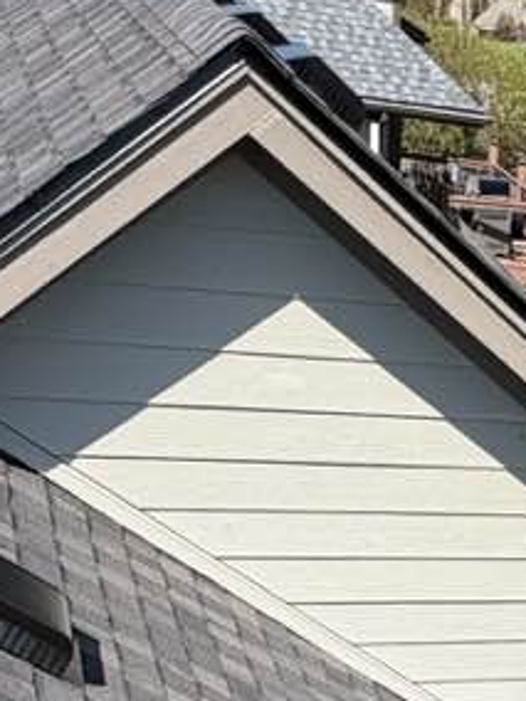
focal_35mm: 63
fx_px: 1276
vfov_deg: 23.8
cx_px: 583
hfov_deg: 22.0
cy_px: 1076
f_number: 2.2
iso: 32
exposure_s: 1/770
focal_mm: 2.22
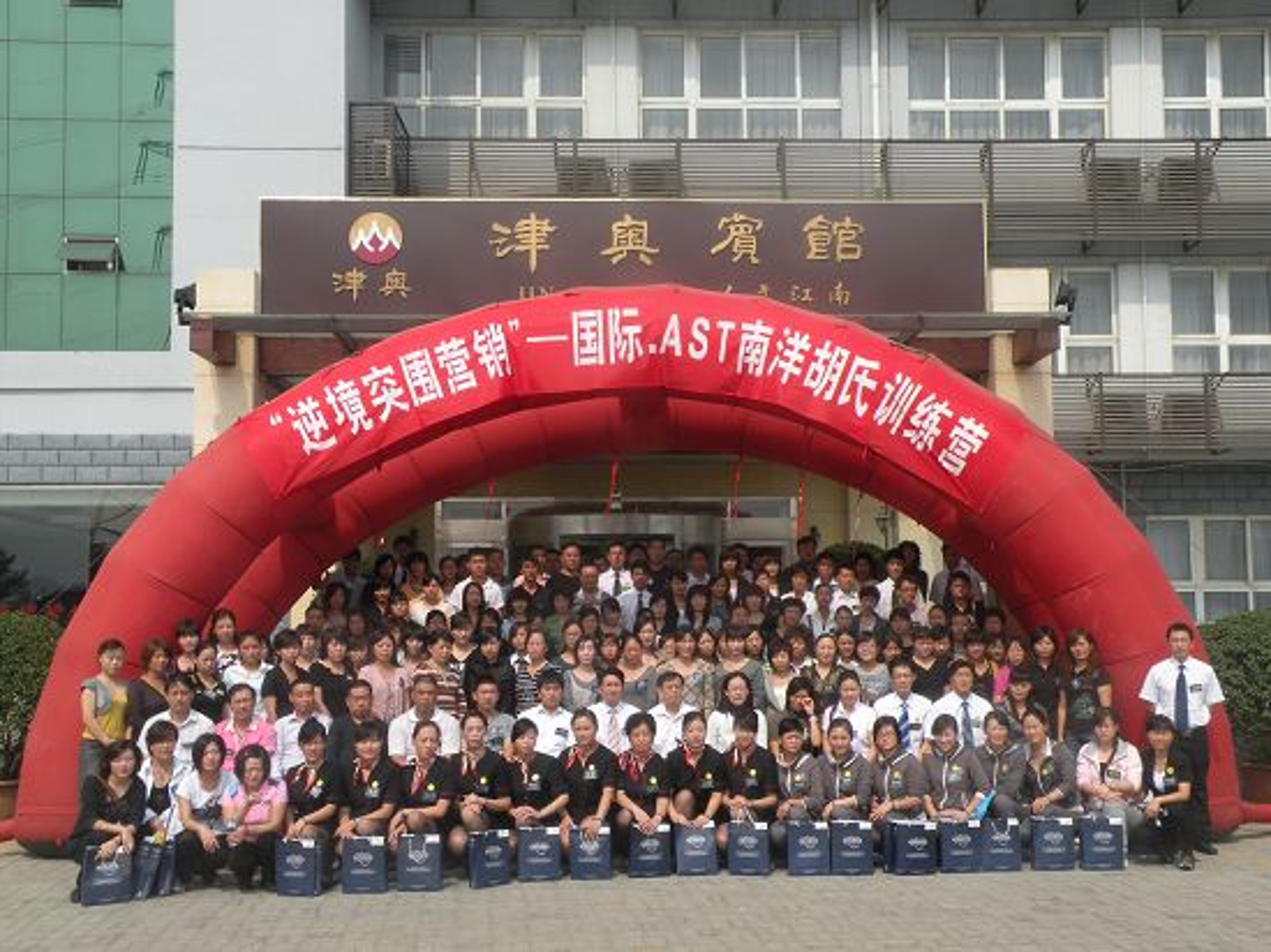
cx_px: 636
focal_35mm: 42
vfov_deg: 34.3
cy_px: 476
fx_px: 1541
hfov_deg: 44.8
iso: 64
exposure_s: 1/273
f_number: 7.1
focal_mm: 7.4
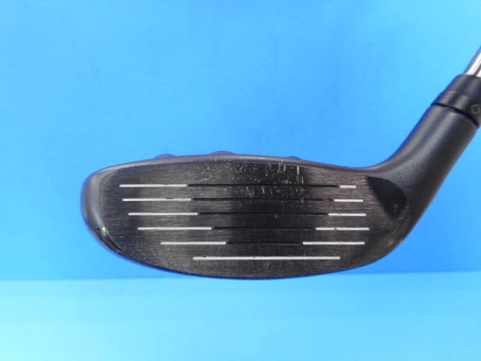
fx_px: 347
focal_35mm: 25
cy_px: 180
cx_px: 240
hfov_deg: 69.4
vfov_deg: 54.9
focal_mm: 4.5
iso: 220
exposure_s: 1/30
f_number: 3.7
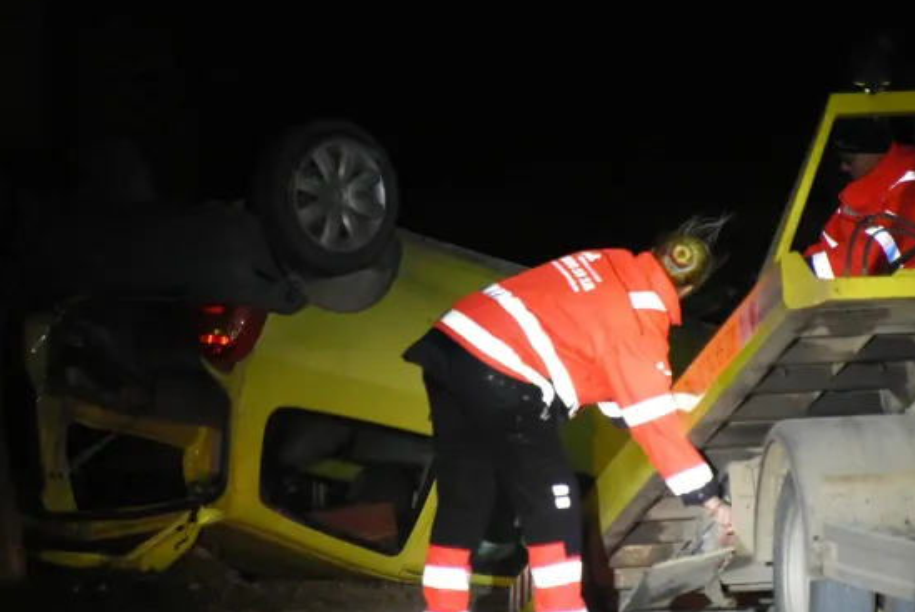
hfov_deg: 5.0
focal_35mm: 415
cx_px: 498
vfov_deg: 3.3
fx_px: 10556
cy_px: 318
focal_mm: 300
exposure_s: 1/160
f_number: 5.6
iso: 4000
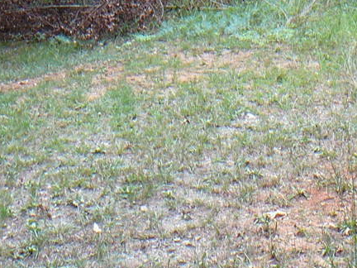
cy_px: -5
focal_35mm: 83
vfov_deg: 17.3
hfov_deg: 22.7
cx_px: 349
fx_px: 856
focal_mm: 5.2
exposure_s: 1/30
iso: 125
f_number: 2.8
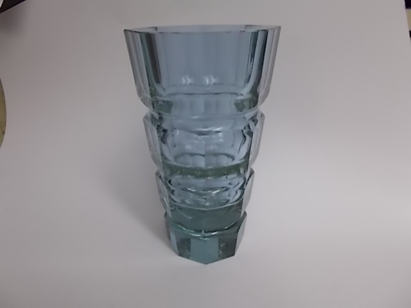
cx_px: 206
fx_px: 309
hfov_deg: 67.3
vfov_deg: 53.1
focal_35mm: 26
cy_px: 154
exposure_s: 1/20
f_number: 3.2
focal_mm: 4.6
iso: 200
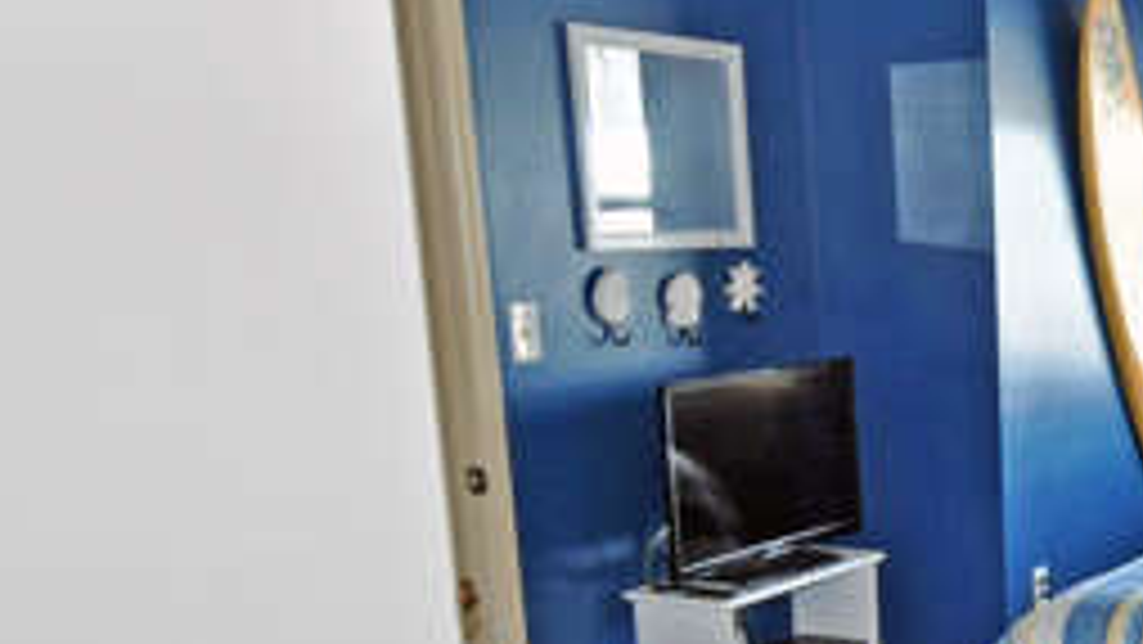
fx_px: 1728
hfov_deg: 31.5
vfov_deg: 20.5
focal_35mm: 57
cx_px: 1323
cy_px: 635
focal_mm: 12
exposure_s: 1/60
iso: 450
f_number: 4
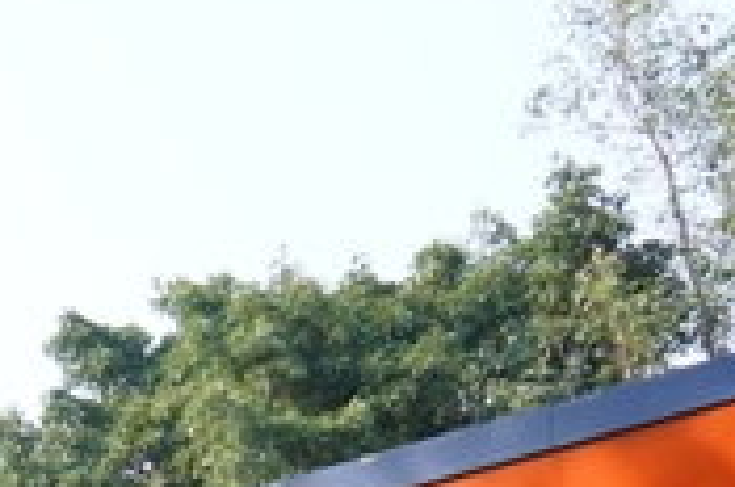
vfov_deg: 7.3
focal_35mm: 165
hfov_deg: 10.5
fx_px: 3363
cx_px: -1084
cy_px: 1482
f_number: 5
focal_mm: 24
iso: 250
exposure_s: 1/250
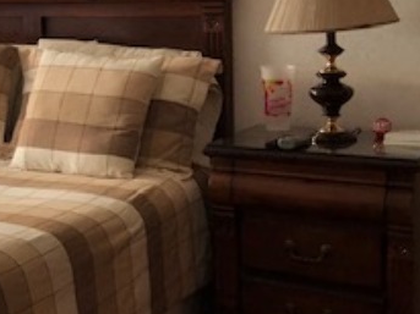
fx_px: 1055
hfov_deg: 21.5
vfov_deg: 16.9
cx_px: -24
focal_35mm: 87
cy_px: 110
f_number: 1.8
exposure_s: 1/24
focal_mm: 3.99
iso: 40
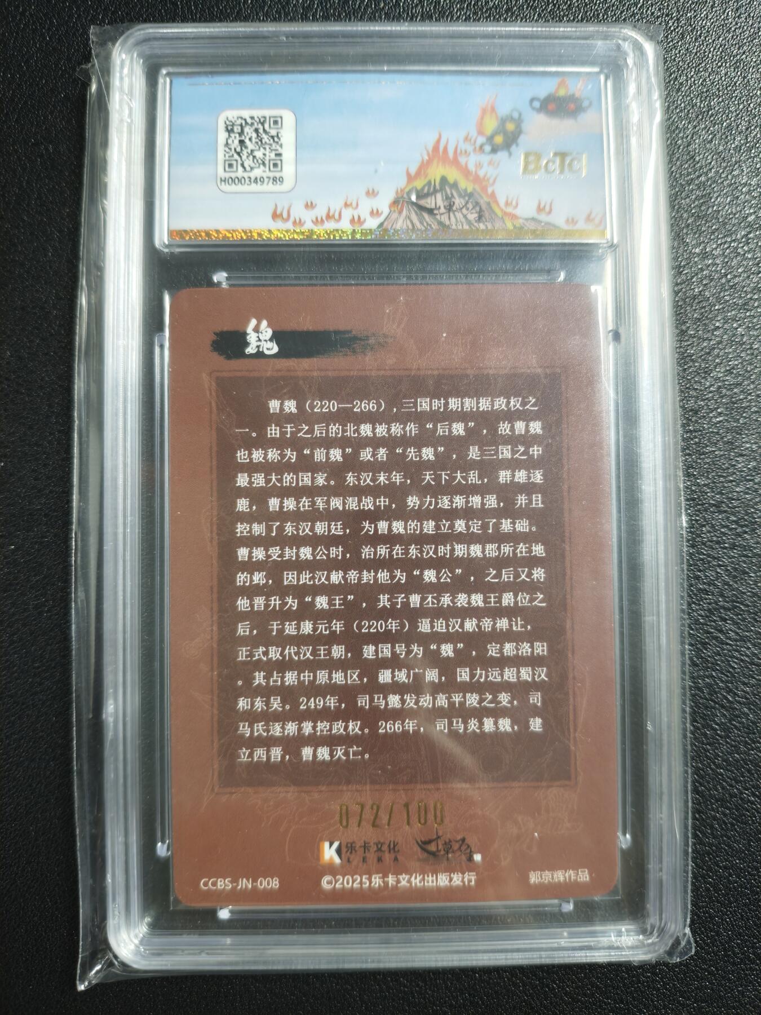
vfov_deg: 67.3
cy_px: 508
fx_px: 762
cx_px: 380
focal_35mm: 26
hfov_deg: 53.1
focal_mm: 4.94
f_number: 1.5
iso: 500
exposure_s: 1/50
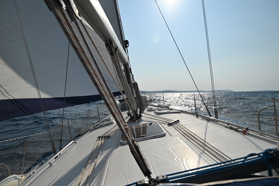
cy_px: 93
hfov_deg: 90.0
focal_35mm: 18
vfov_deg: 67.4
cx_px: 140
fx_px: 139
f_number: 4
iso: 140
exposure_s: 1/8000
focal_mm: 12
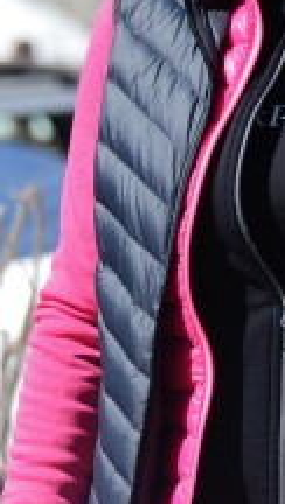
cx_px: 201
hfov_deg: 2.0
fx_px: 7969
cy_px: 551
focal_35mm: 595
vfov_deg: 3.6
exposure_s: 1/1000
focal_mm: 120
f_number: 5
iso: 250
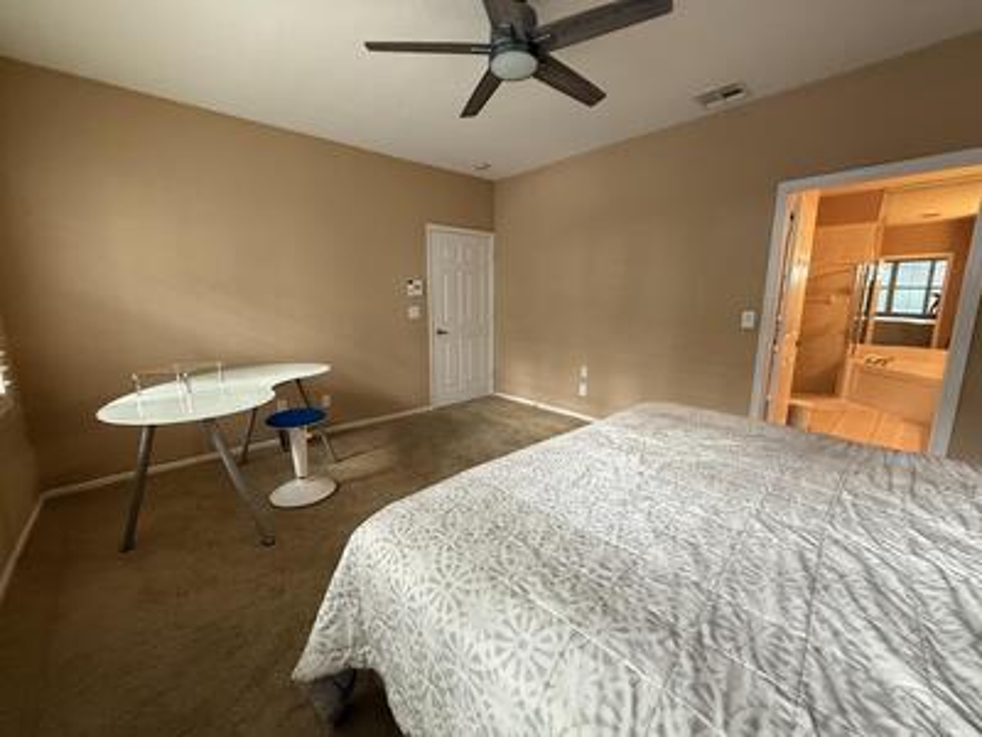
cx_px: 491
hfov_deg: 102.1
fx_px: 397
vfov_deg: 85.7
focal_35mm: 14
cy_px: 368
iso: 500
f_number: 2.2
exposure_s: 1/60
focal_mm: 2.22
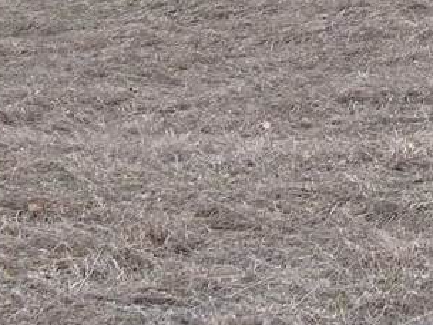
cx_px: 711
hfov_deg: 17.0
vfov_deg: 13.6
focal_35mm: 101
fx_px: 1263
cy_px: -187
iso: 80
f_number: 4.5
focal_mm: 4.1
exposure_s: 1/200
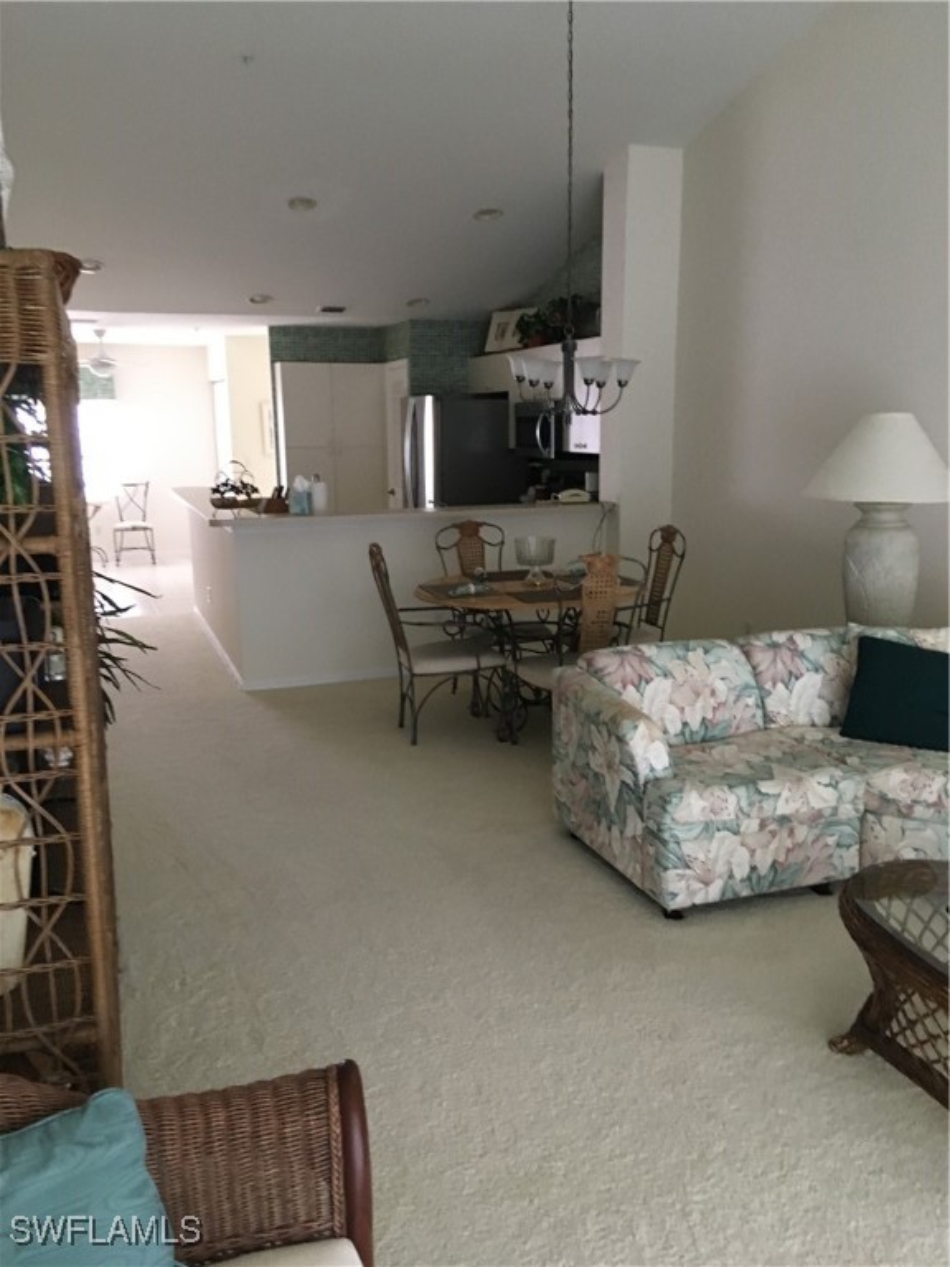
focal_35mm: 29
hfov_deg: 48.2
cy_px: 634
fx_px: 1061
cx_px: 475
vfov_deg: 61.7
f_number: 2.2
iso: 160
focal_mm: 4.15
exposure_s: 1/30
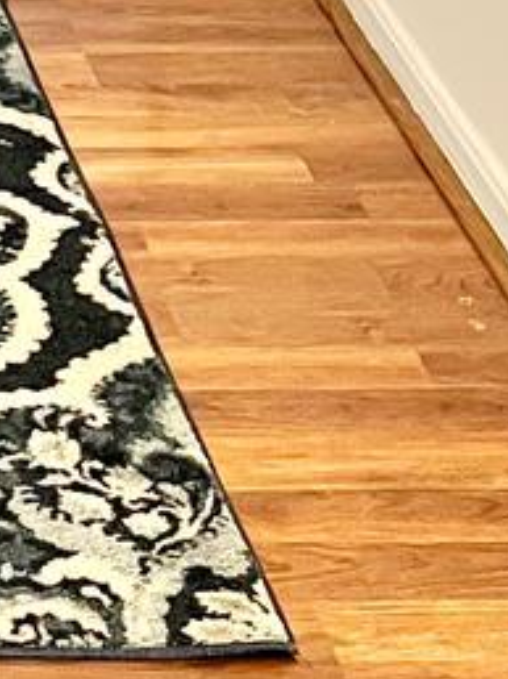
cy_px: -929
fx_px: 3038
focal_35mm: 155
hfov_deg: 9.0
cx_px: -529
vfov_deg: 10.9
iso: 100
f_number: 1.5
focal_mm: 5.7
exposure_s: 1/60
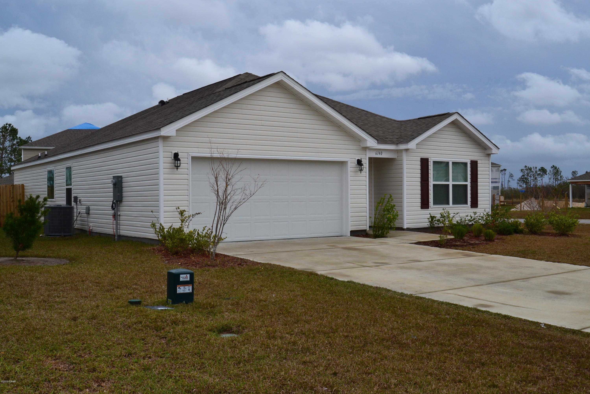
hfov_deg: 53.1
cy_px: 197
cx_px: 295
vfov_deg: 36.9
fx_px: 590
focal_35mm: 36
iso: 400
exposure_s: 1/500
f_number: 11
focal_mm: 24
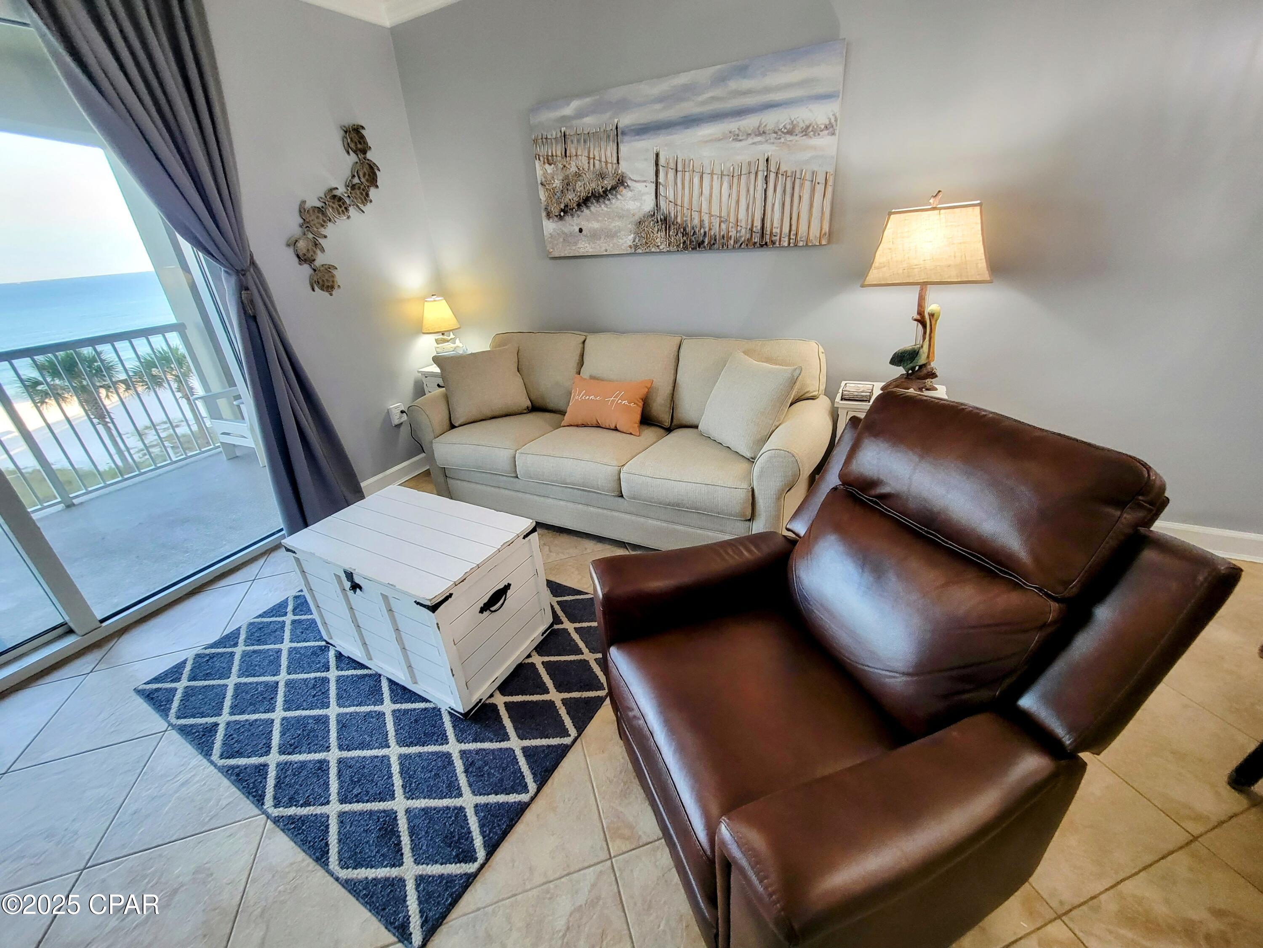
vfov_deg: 89.9
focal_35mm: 13
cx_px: 632
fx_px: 474
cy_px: 474
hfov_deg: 106.2
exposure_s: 1/60
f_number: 2.2
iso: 250
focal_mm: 2.2
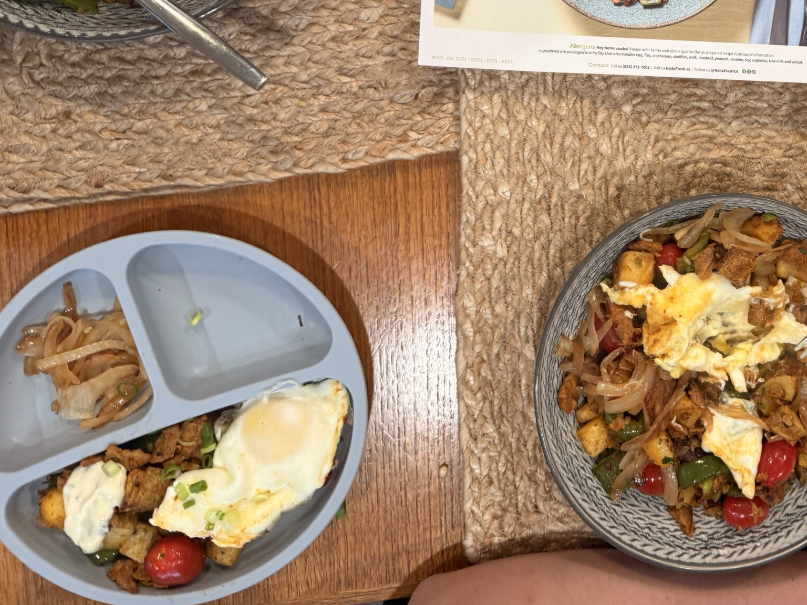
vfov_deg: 34.7
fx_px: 933
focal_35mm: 40
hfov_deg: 44.1
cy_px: 107
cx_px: 666
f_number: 1.78
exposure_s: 1/120
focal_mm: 6.76
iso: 200
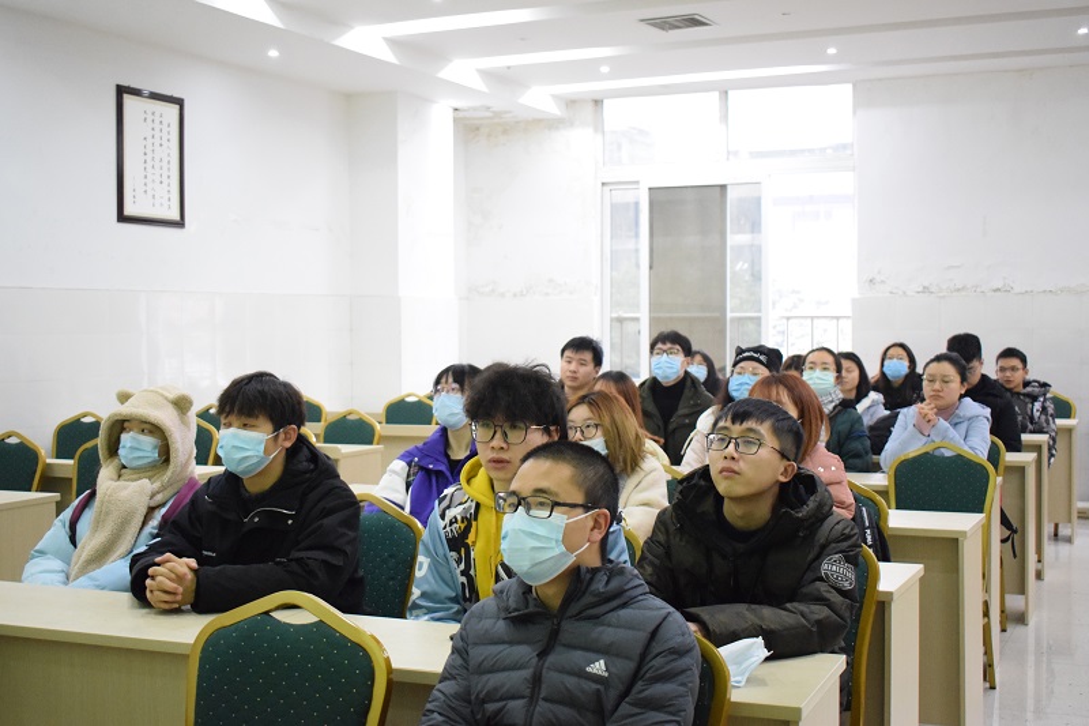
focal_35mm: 46
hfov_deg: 42.3
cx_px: 544
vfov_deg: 28.9
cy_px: 363
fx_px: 1406
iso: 5000
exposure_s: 1/45
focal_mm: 31
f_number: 4.2
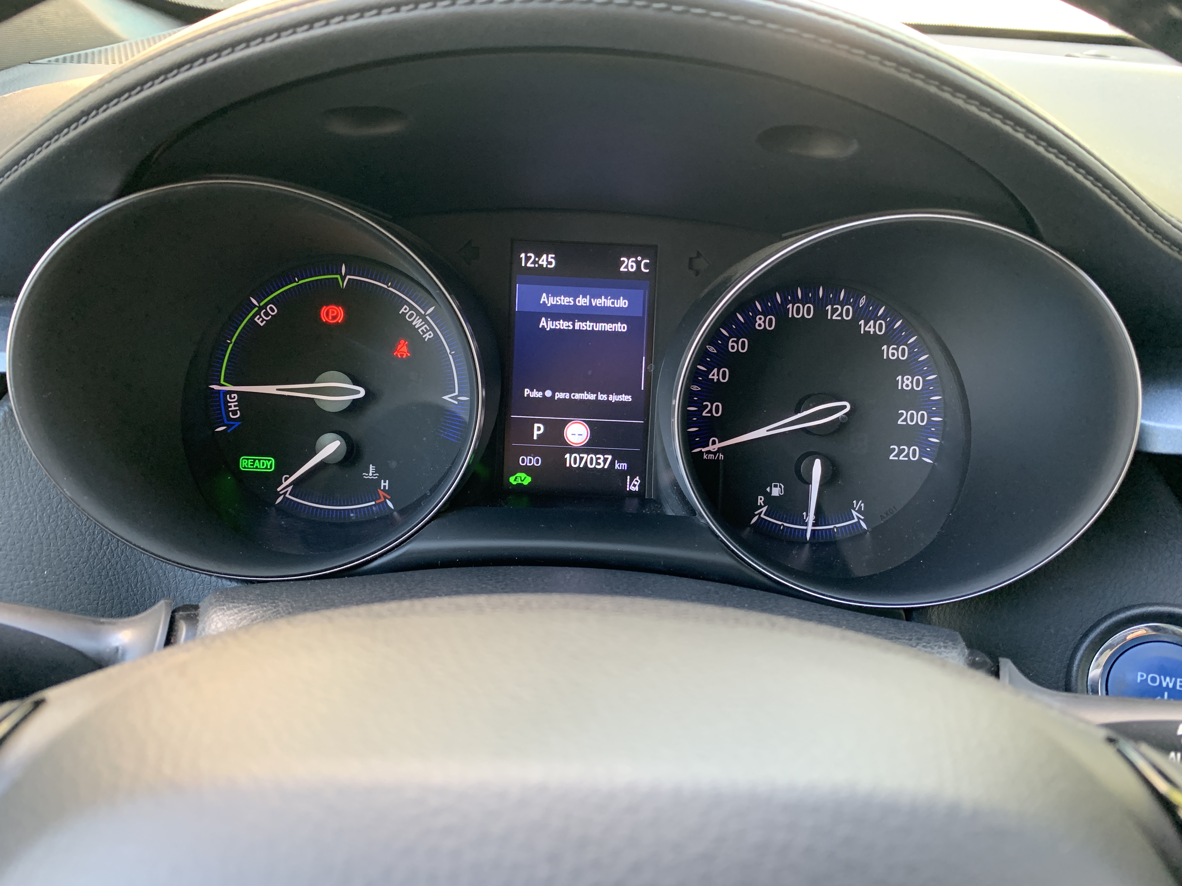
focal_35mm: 26
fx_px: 888
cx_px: 591
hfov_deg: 67.3
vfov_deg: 53.1
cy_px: 443
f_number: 1.8
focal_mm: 4.25
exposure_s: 1/60
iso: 250
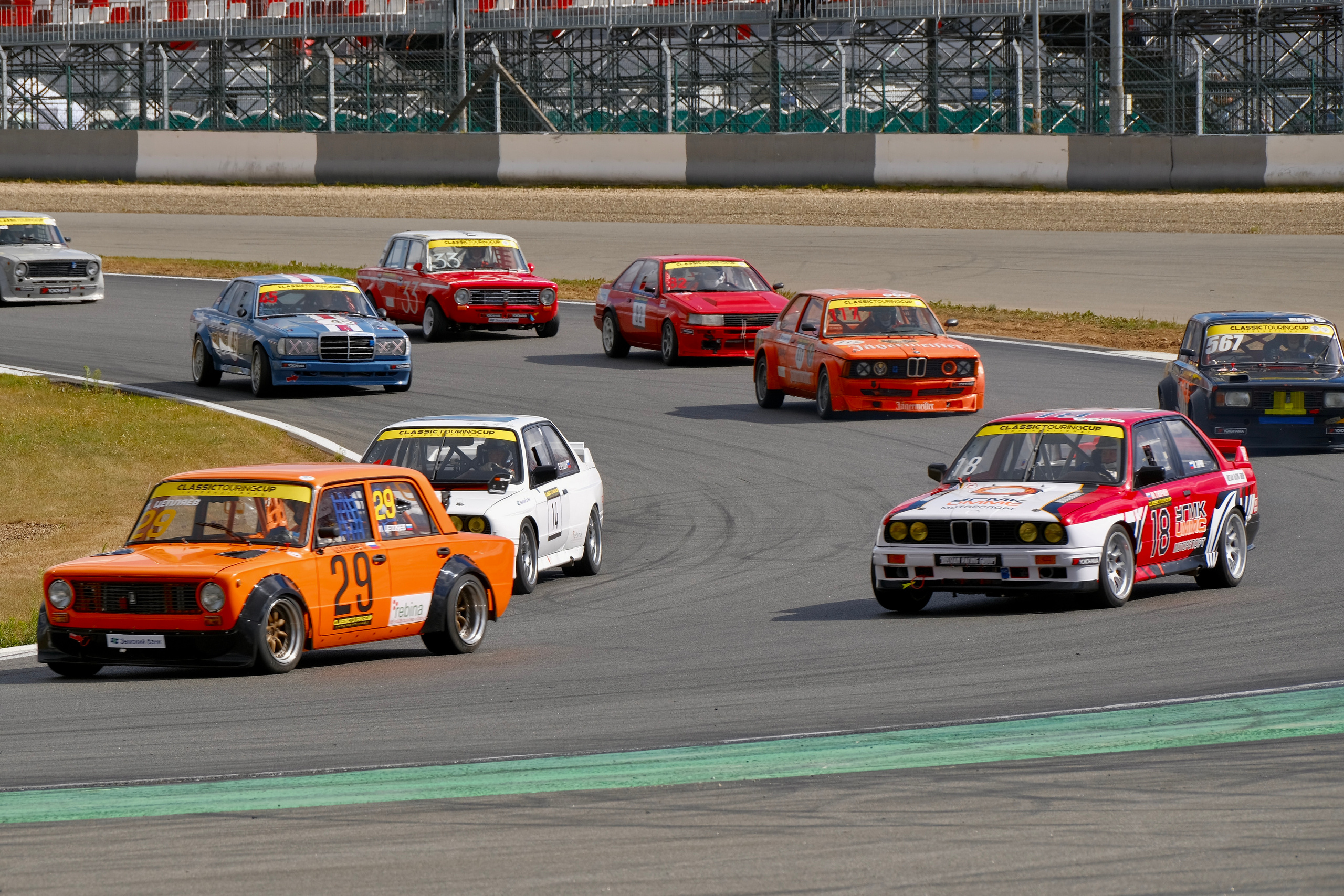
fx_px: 8587
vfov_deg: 6.0
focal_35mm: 230
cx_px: 672
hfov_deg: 8.9
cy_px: 448
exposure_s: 1/550
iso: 160
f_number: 7.1
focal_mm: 153.2
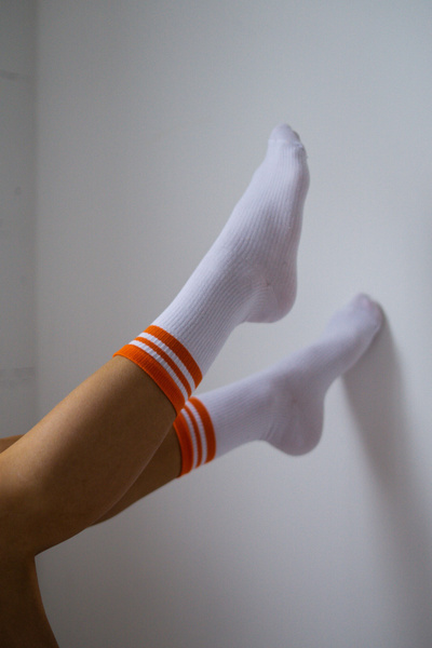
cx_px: 216
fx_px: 945
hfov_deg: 25.8
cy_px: 324
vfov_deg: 37.9
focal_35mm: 52
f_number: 1.4
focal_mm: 35
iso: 400
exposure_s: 1/1250
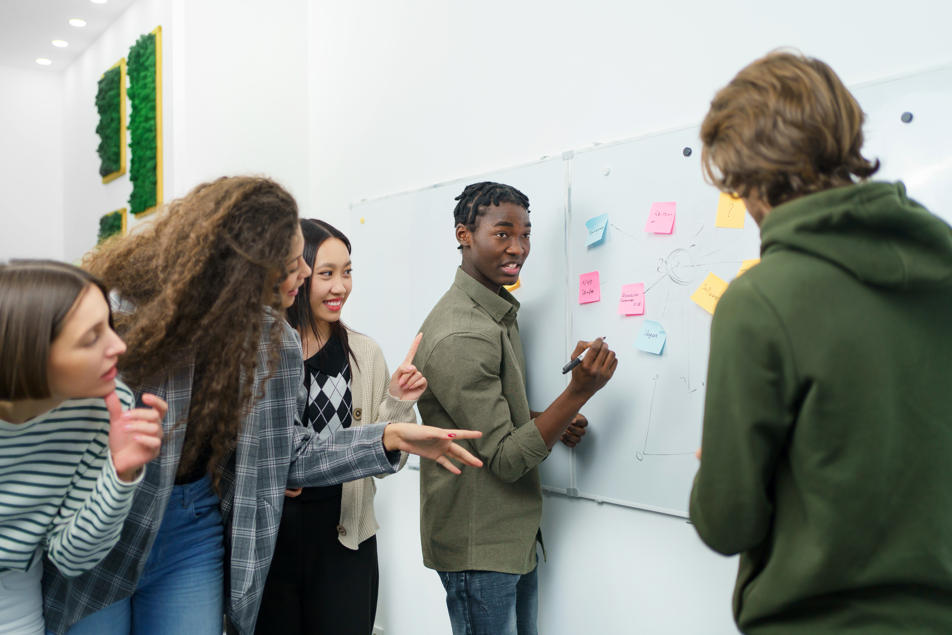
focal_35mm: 35
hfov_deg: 54.4
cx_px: 476
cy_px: 318
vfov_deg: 37.9
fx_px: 925
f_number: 1.8
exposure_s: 1/400
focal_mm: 35
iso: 200
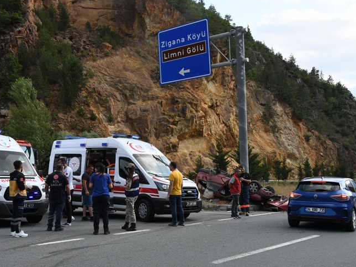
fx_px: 442
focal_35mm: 43
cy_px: 132
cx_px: 178
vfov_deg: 33.6
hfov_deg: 43.8
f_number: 11
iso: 1600
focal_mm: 26
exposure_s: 1/500
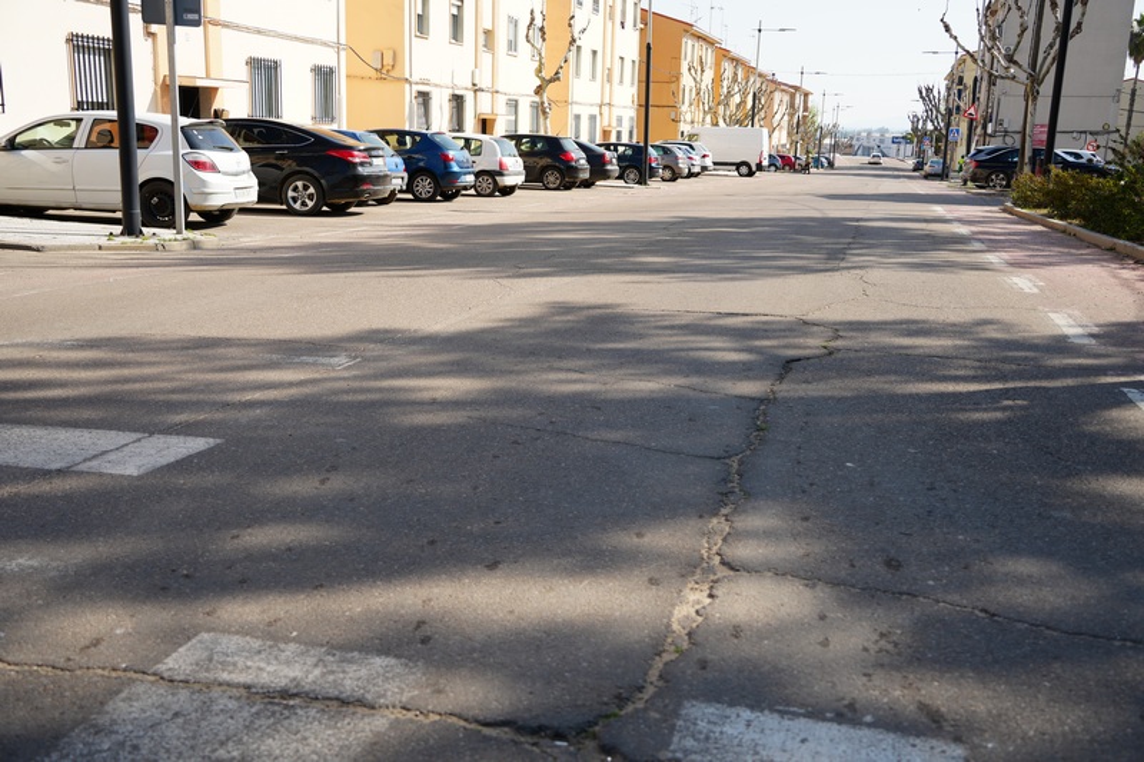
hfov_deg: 50.7
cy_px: 381
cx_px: 572
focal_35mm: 38
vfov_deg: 35.0
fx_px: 1207
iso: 100
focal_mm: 38
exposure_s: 1/400
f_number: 5
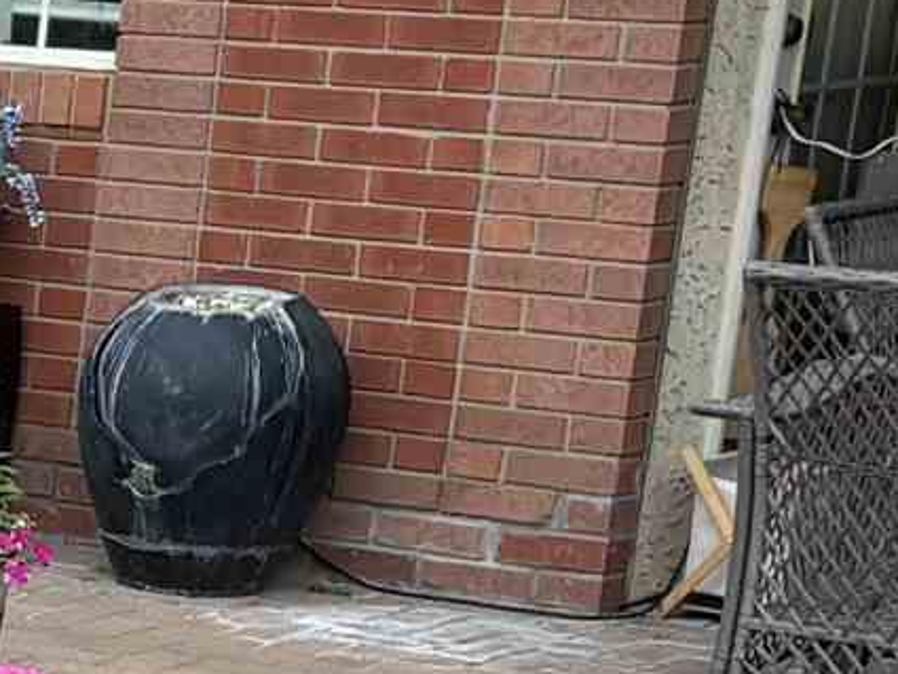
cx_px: -1426
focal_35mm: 188
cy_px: 1340
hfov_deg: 9.2
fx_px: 4878
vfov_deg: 7.6
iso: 40
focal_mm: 5.96
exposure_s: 1/150
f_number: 1.6
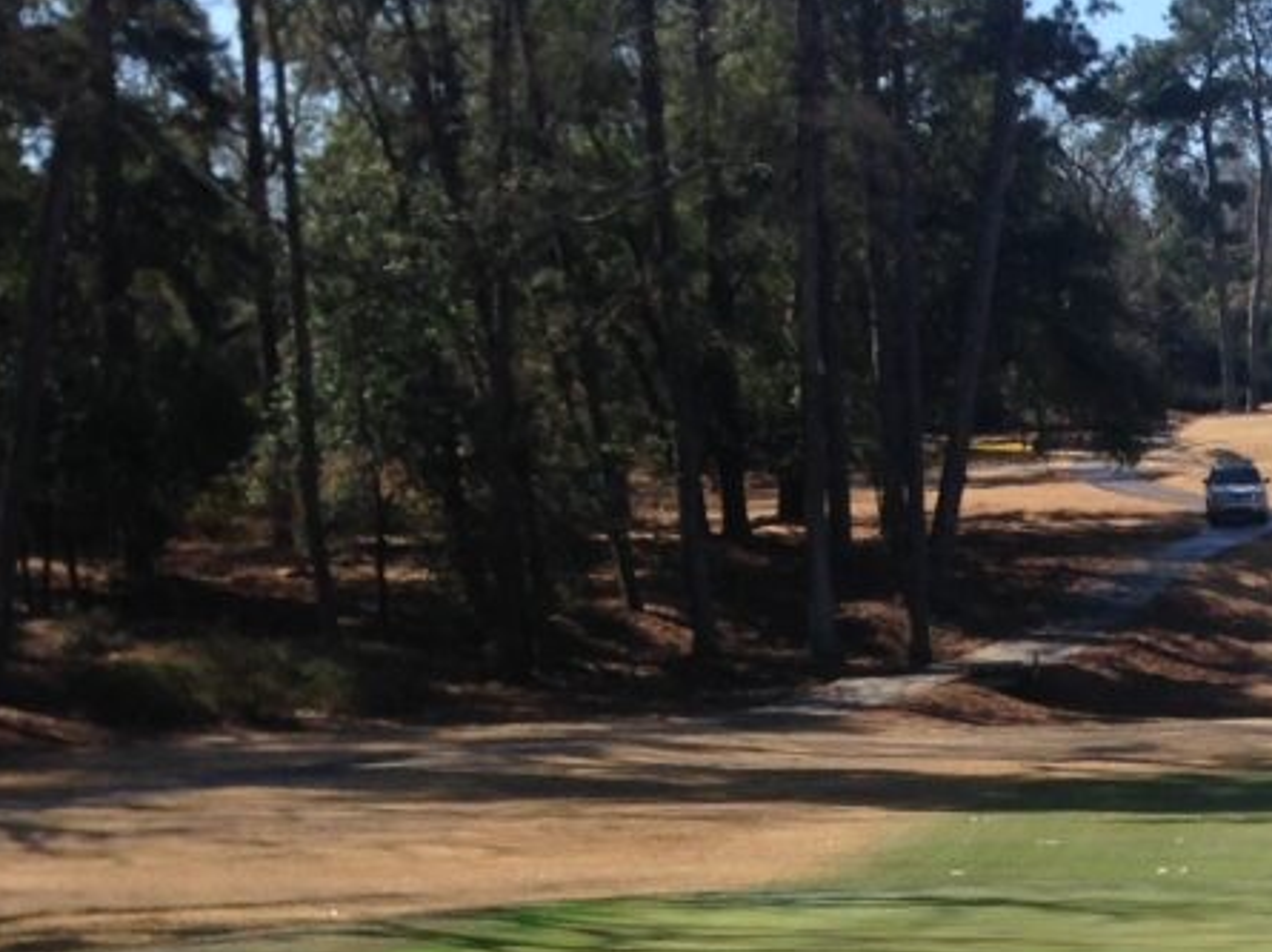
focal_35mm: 114
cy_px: 1038
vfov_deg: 12.7
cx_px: 1801
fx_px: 4186
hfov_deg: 16.1
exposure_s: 1/1232
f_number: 2.4
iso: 50
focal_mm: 4.12
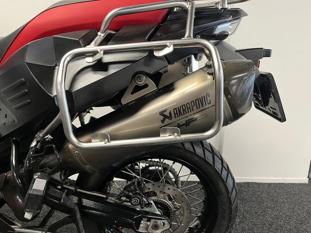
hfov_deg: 67.3
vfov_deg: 53.1
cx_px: 156
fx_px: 234
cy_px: 116
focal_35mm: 26
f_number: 1.6
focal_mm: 5.1
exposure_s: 1/50
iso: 200
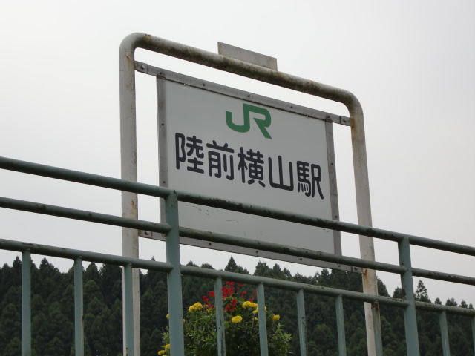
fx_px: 1276
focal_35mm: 93
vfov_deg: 15.9
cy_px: 178
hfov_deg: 21.1
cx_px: 238
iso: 64
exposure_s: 1/400
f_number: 5.2
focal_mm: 16.5
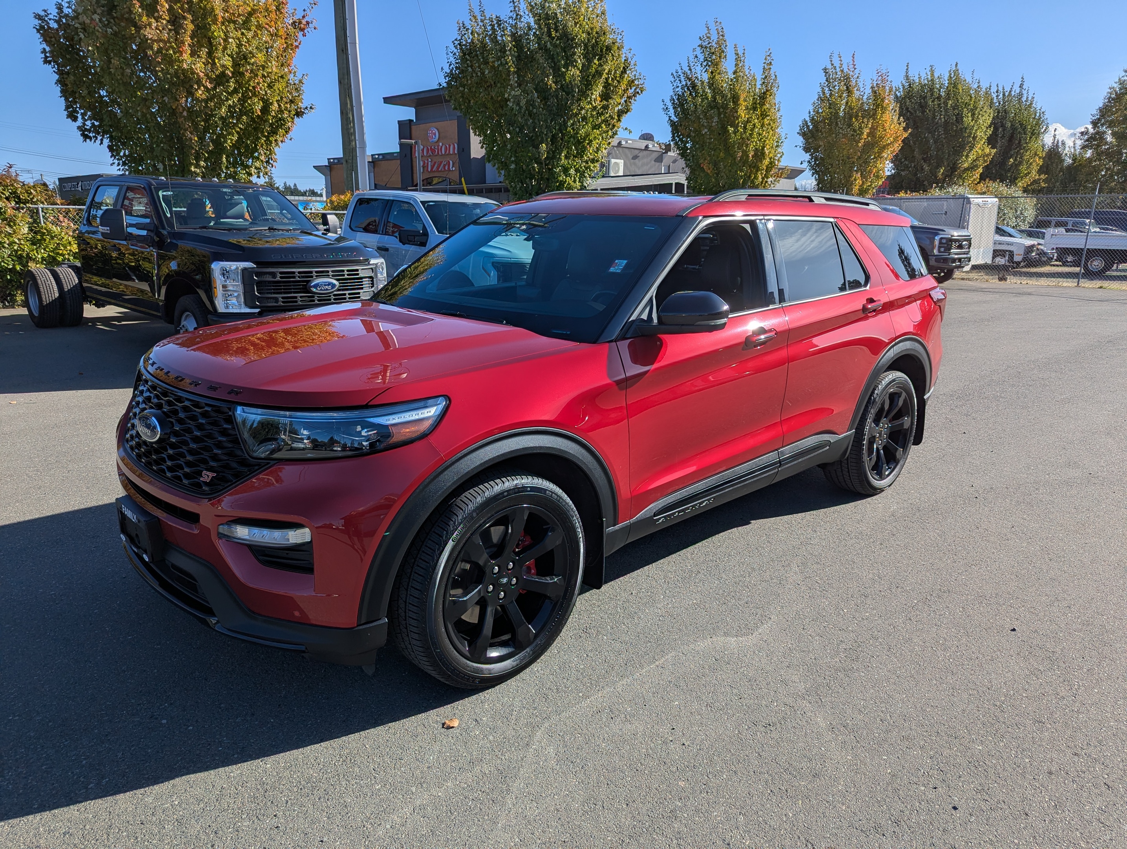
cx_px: 564
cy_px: 424
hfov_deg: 71.5
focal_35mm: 24
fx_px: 782
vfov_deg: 56.9
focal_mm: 6.81
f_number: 1.85
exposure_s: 1/3145
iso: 45
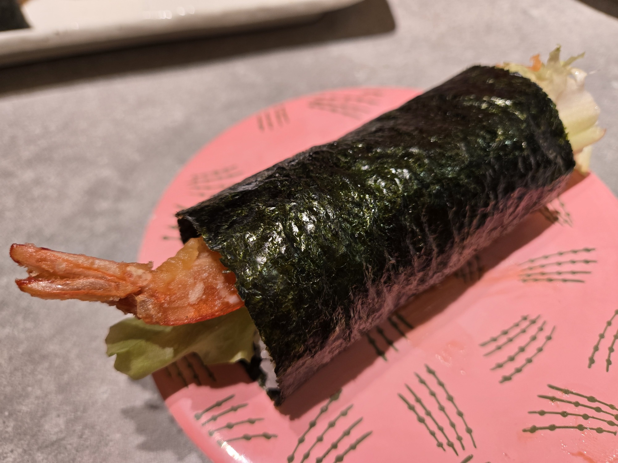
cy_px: 232
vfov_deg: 58.9
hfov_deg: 73.9
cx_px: 309
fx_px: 411
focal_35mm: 23
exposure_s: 1/180
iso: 100
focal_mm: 5.4
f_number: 1.8
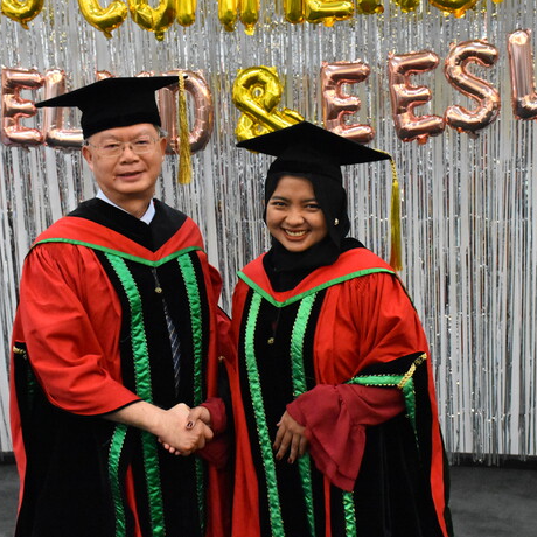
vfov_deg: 26.1
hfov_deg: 26.1
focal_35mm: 66
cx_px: 281
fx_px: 1158
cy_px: 267
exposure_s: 1/200
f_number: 7.1
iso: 10000
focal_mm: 34
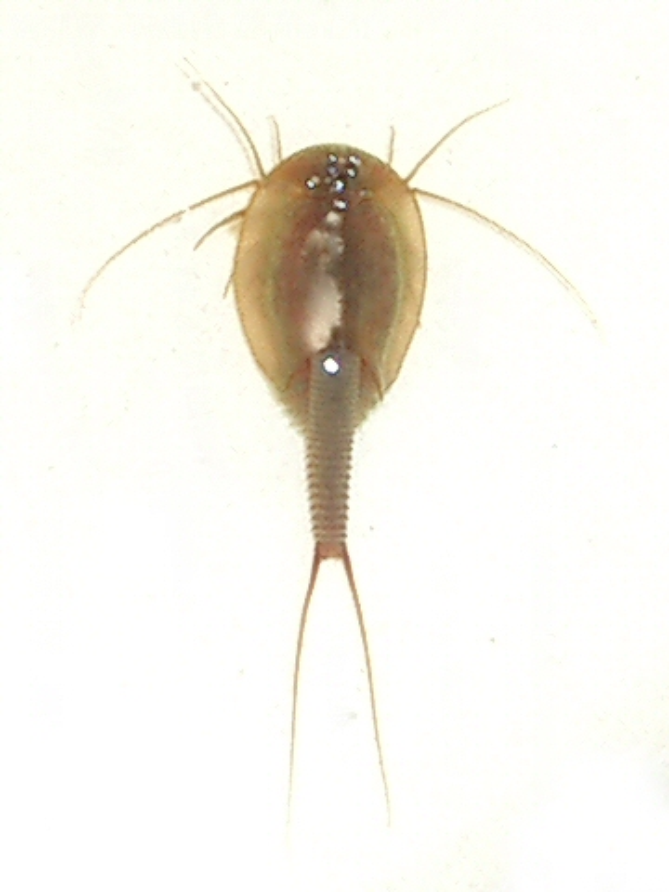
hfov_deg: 40.7
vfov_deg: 52.6
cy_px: 446
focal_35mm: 35
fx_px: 902
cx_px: 334
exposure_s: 1/40
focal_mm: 5.8
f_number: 2.6
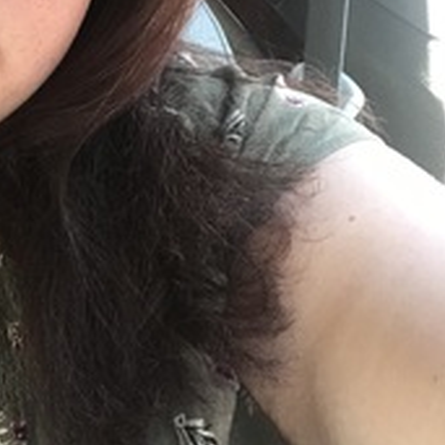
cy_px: 141
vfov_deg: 20.8
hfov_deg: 20.3
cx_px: 3
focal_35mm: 83
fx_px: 1207
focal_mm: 2.87
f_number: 2.2
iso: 40
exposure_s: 1/30
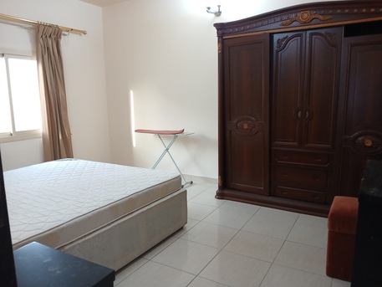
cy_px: 144
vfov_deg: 53.1
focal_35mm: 26
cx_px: 191
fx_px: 287
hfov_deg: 67.3
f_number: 1.8
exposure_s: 1/33.3
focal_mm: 3.98
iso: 250
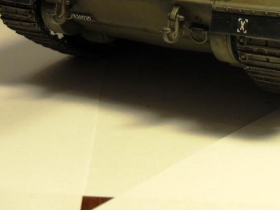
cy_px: -10
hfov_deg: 25.5
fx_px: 599
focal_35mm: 74
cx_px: 254
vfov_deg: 19.2
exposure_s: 1/60
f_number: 2.8
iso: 120
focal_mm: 6.3
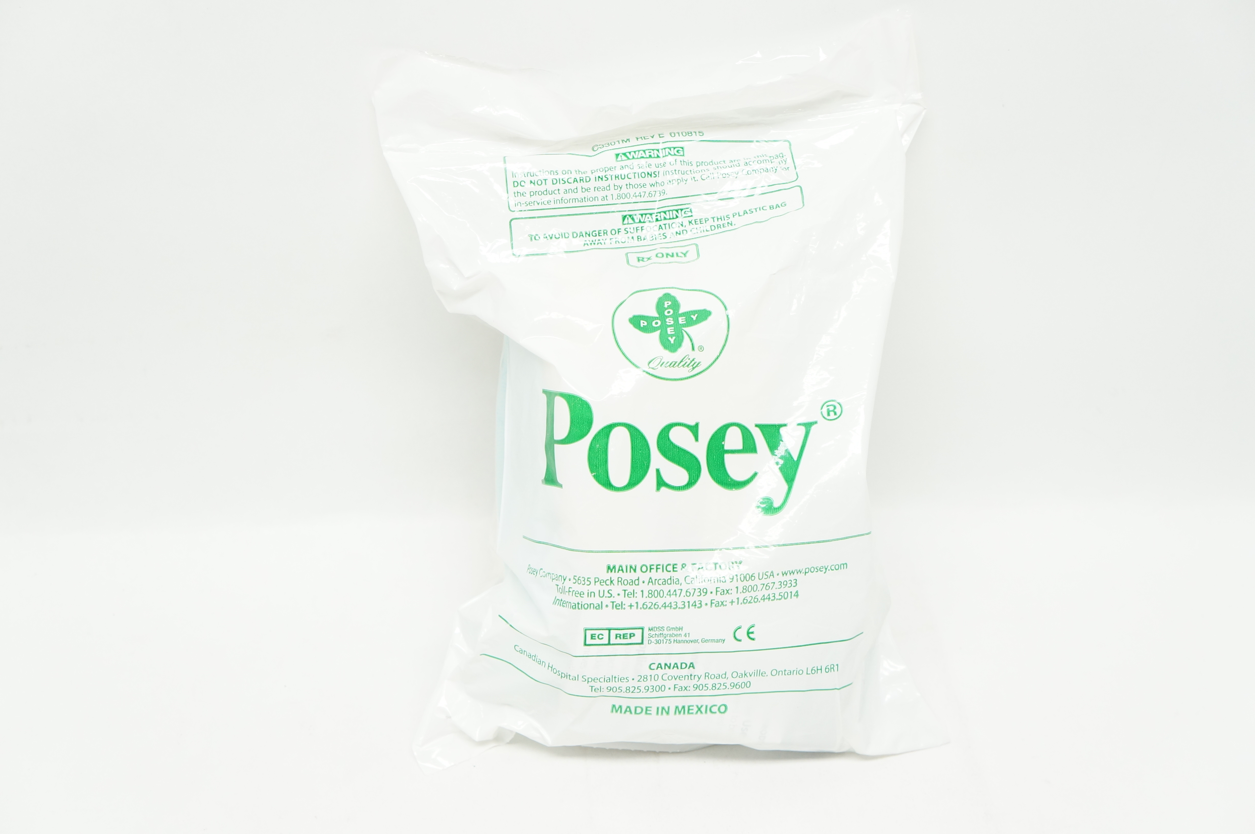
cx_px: 628
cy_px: 417
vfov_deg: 24.3
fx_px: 1933
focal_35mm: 56
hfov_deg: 36.0
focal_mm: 37
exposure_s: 1/100
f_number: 5.6
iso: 800
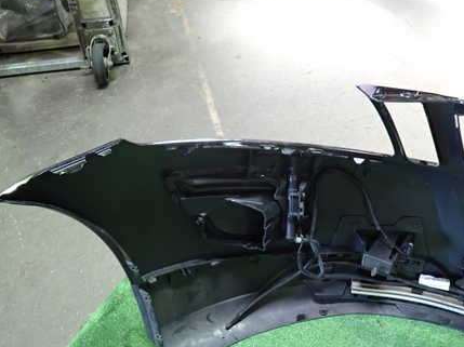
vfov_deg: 40.6
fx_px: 469
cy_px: 192
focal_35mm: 35
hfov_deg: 52.4
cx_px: 271
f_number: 2
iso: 400
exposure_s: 1/30
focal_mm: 4.5
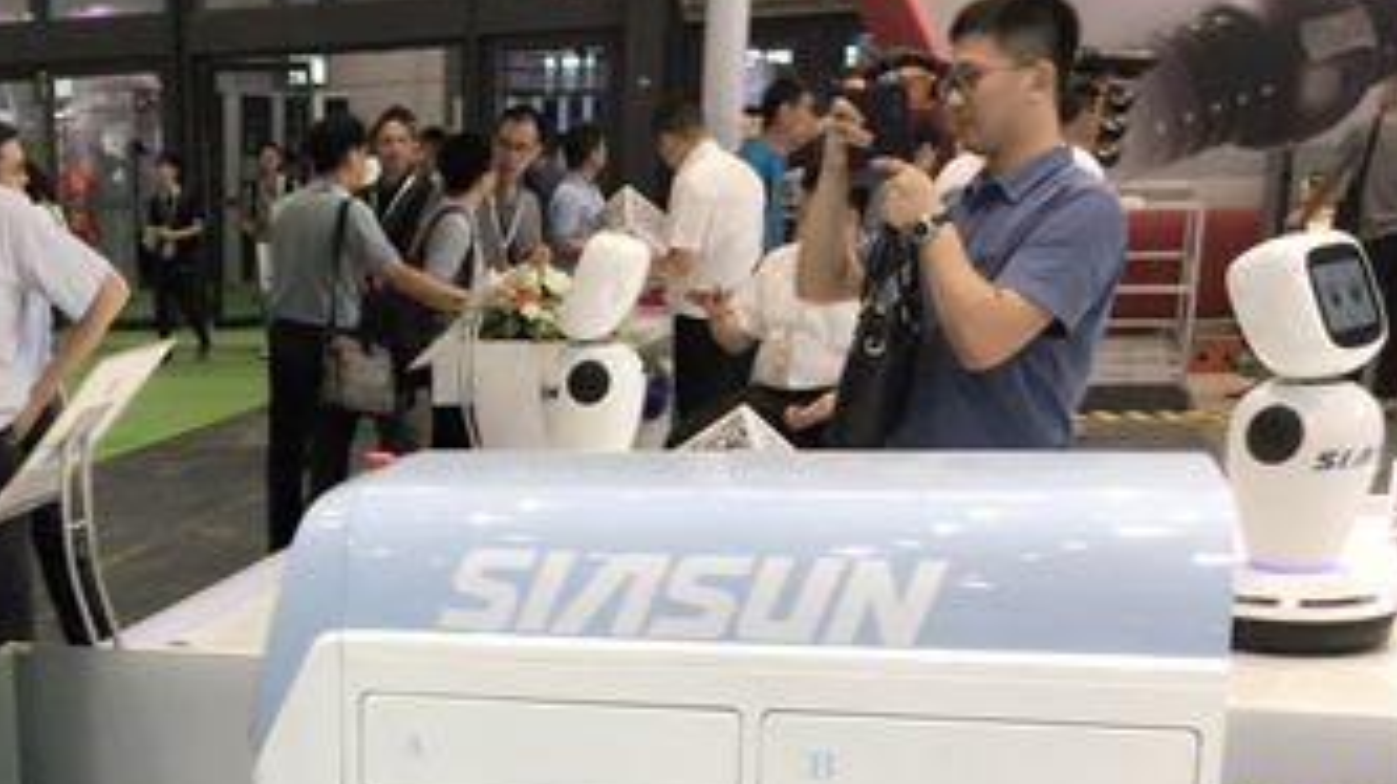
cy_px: 818
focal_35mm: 57
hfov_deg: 34.7
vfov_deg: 20.3
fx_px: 2111
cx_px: 164
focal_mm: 4.15
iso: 32
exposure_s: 1/33
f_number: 2.2
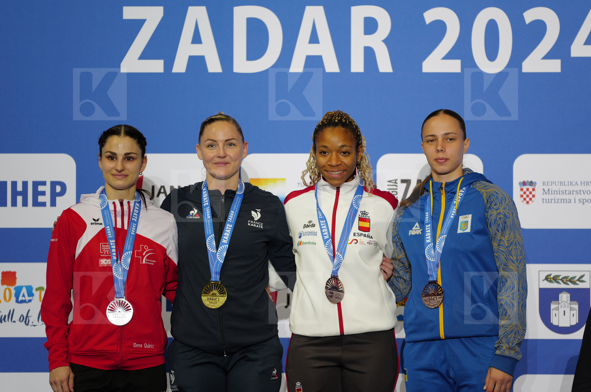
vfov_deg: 6.8
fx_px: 3278
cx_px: 296
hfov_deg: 10.3
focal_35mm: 200
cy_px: 196
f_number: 2.8
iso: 640
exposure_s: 1/250
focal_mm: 200
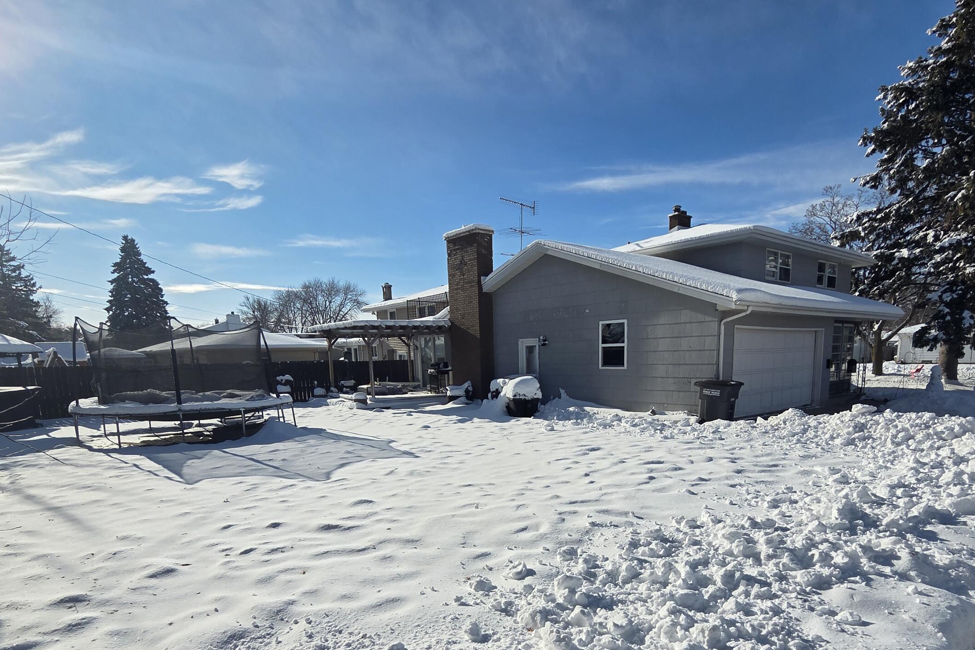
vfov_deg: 62.3
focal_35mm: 19
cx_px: 527
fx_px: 515
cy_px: 454
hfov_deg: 86.7
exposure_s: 1/4131
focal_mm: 2.2
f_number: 2.2
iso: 50
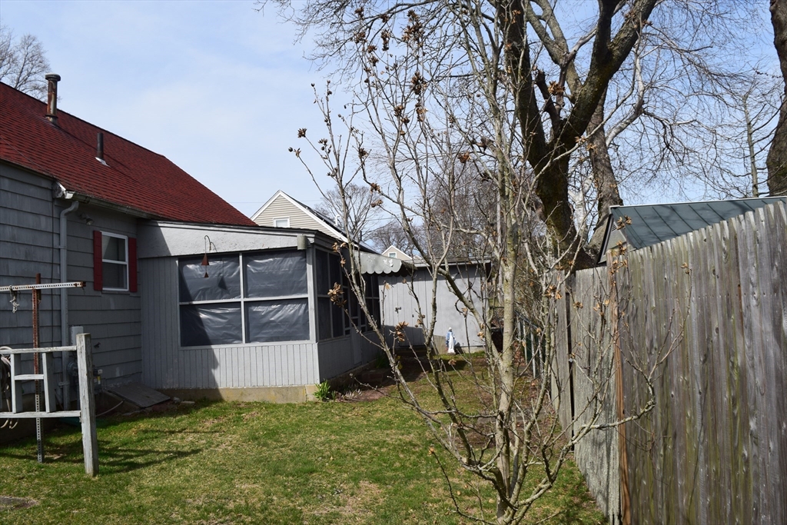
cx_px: 394
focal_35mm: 27
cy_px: 262
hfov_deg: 67.4
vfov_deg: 47.9
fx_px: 590
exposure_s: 1/500
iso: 360
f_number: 11
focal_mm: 18
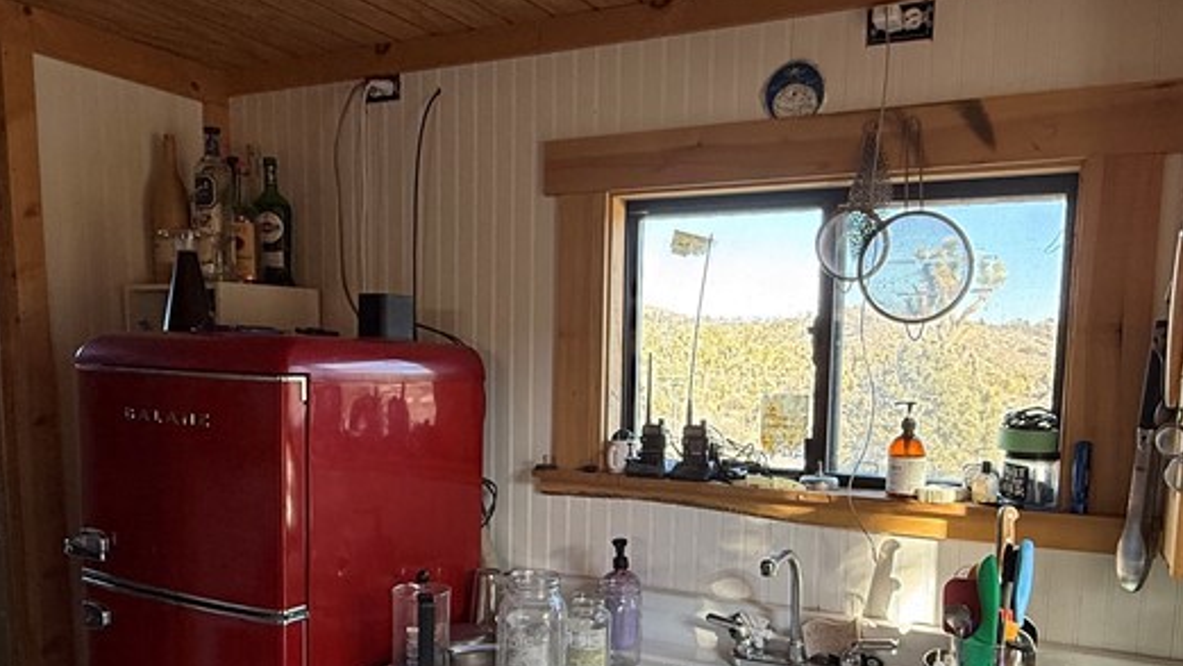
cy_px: 459
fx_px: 941
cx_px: 643
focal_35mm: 30
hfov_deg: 64.2
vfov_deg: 38.4
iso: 100
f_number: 2.2
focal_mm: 2.22
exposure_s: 1/99
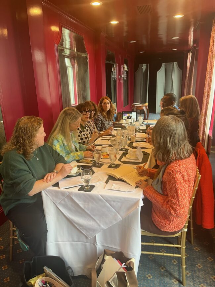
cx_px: 108
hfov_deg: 53.1
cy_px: 144
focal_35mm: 26
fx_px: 215
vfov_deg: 67.3
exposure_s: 1/60
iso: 100
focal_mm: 5.1
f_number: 1.6
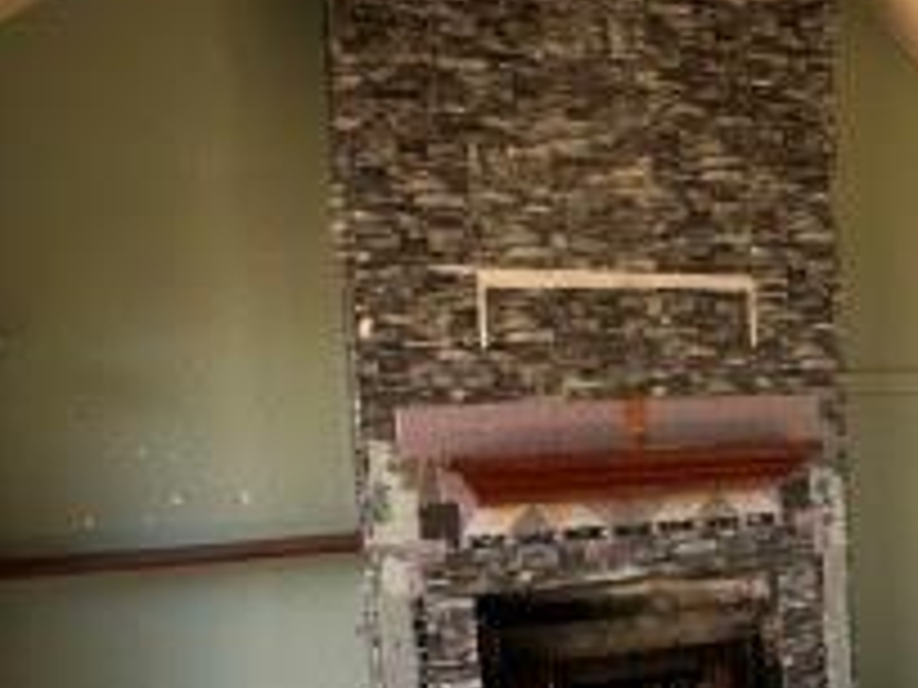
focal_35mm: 44
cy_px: 504
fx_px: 1167
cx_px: 860
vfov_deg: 32.3
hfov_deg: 39.2
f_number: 2.2
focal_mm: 2.22
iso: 100
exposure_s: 1/99
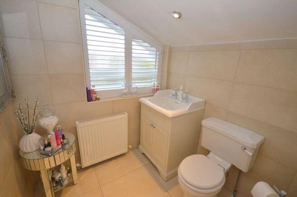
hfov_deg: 100.4
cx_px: 148
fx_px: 124
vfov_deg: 77.2
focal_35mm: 15
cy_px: 98
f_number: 4
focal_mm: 10
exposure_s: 1/60
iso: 500
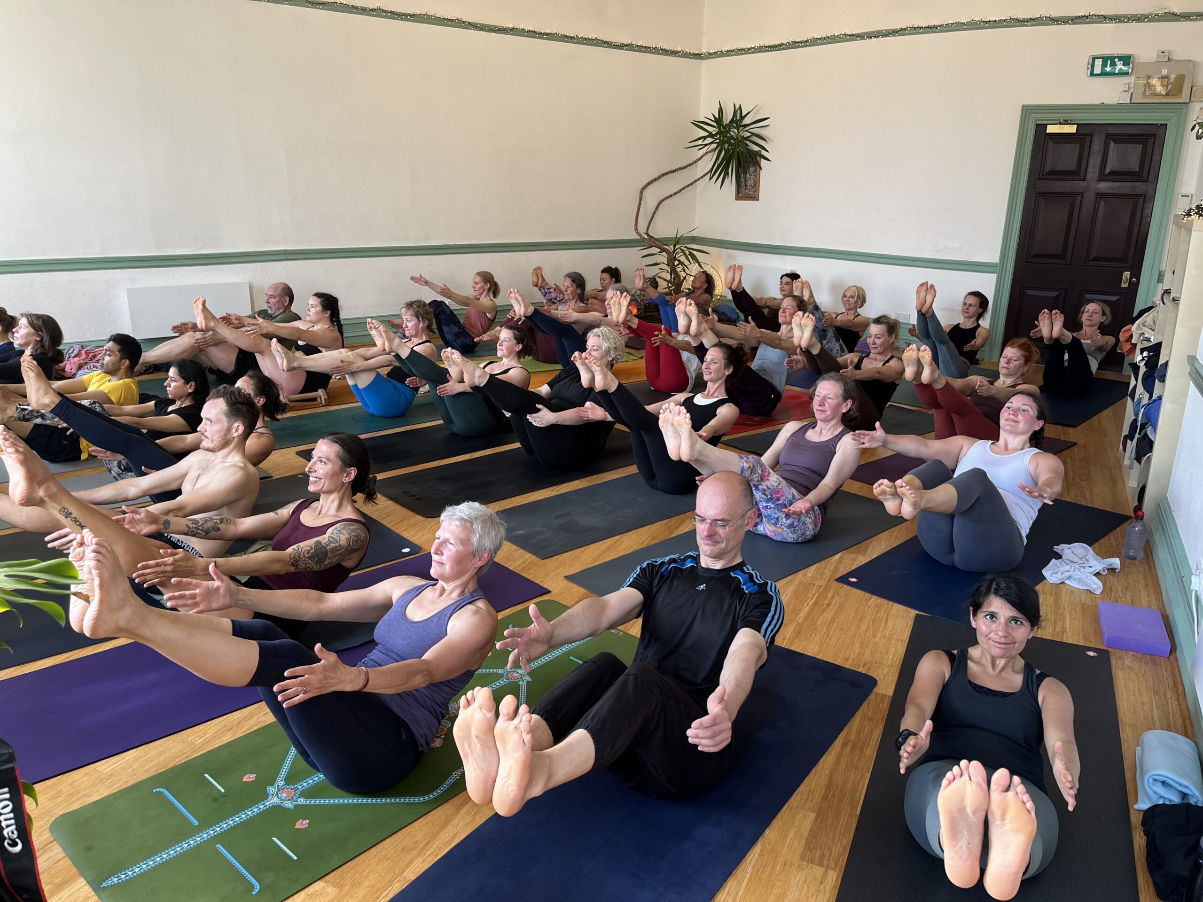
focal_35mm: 26
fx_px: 904
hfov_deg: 67.3
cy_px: 451
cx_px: 602
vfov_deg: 53.1
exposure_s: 1/100
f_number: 1.6
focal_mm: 5.1
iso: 80
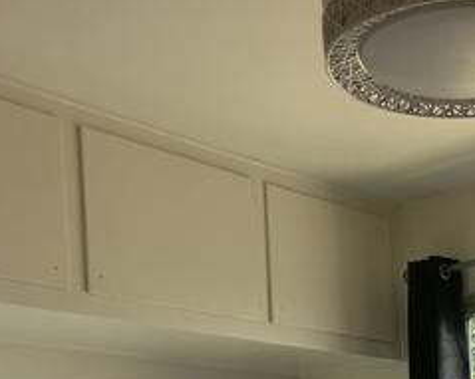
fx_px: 956
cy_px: 532
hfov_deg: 26.7
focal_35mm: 68
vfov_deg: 20.0
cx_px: 455
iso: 50
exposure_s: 1/272
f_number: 1.5
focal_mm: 5.7
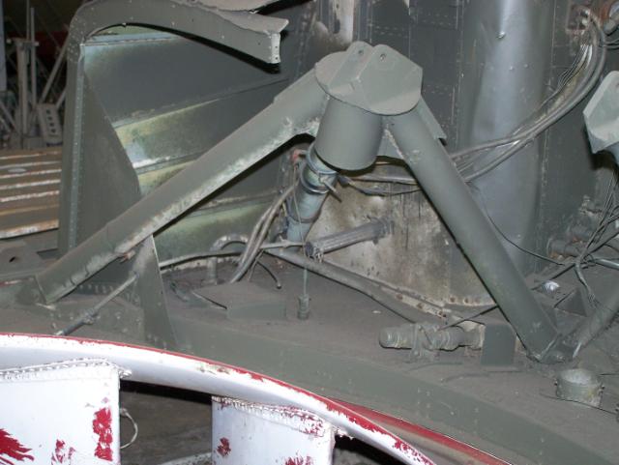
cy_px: 232
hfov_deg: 28.9
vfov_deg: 22.0
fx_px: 1199
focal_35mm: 67
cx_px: 310
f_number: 3.2
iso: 160
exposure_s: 1/80
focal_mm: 11.1
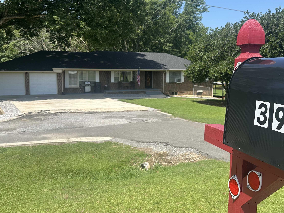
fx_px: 271
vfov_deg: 42.9
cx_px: 151
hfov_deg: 55.3
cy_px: 98
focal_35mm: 33
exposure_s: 1/3155
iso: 80
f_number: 1.78
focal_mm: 6.86
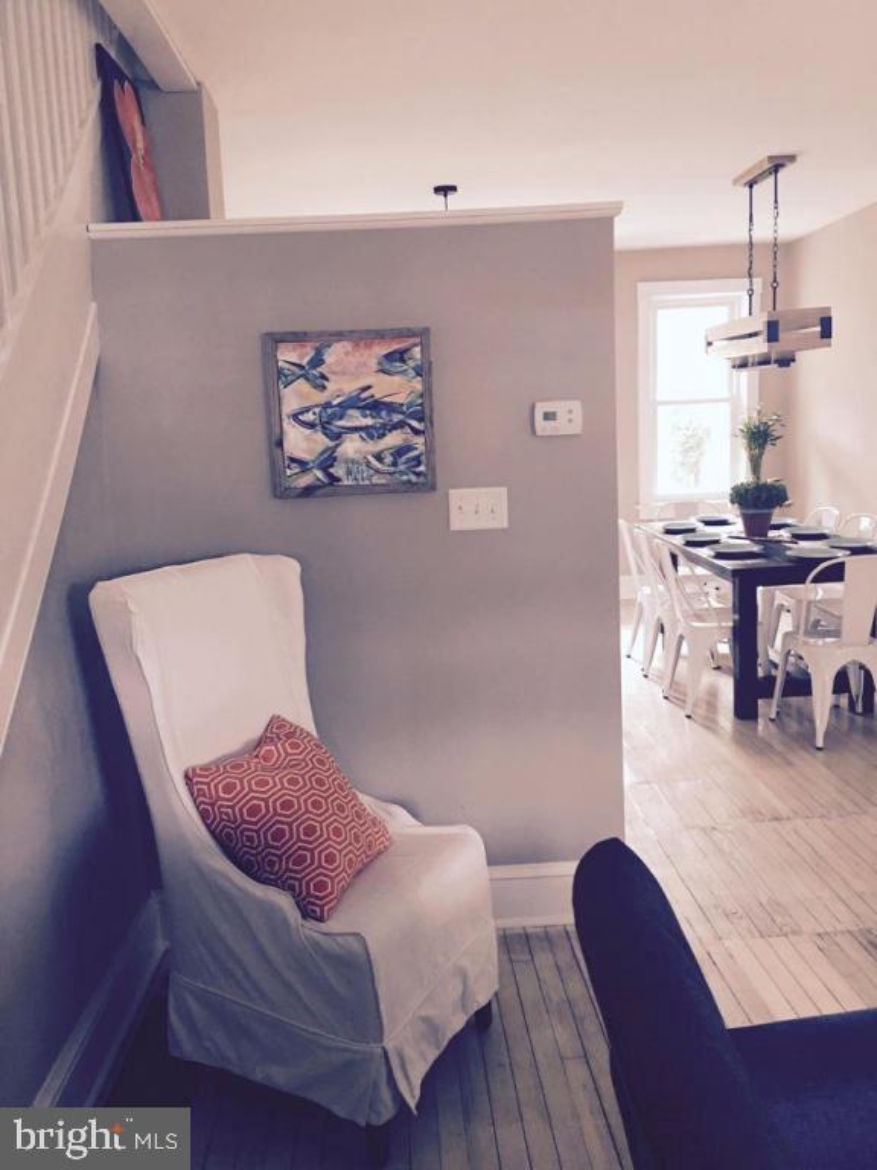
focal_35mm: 29
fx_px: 980
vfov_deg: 61.7
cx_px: 438
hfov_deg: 48.2
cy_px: 585
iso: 80
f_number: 2.2
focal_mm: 4.15
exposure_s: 1/15
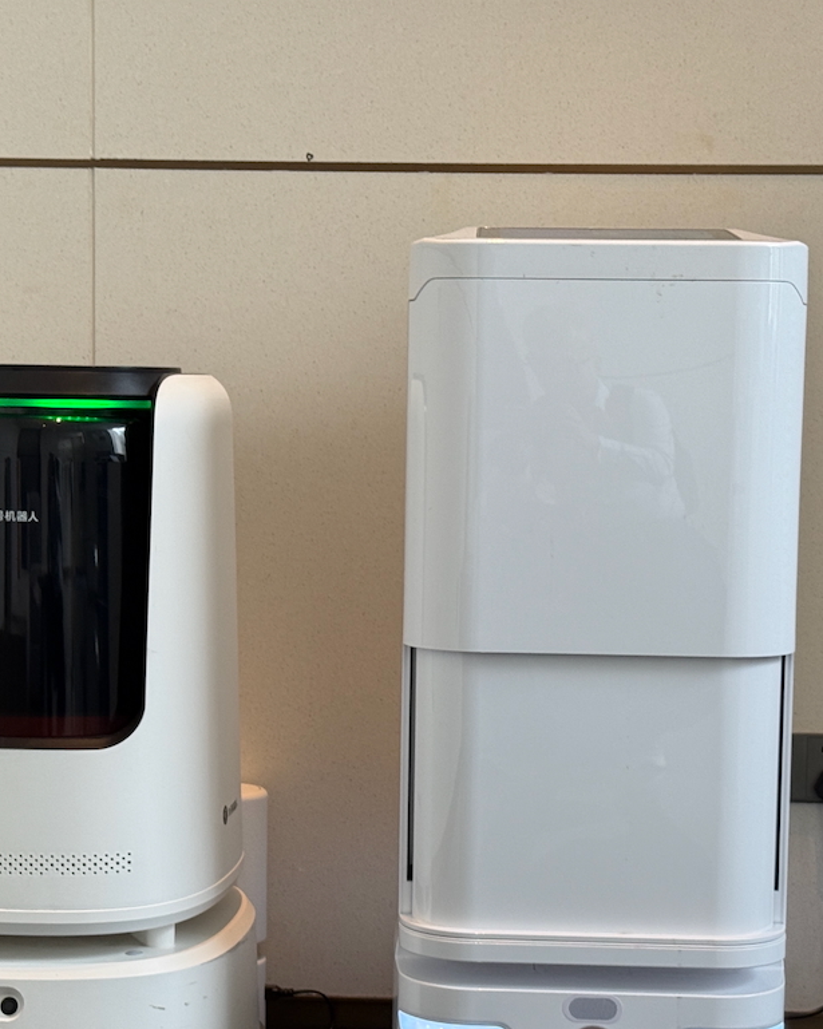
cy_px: 630
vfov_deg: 24.4
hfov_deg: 19.7
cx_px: 395
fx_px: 2375
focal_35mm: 78
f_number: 1.78
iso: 100
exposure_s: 1/80
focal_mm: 6.76
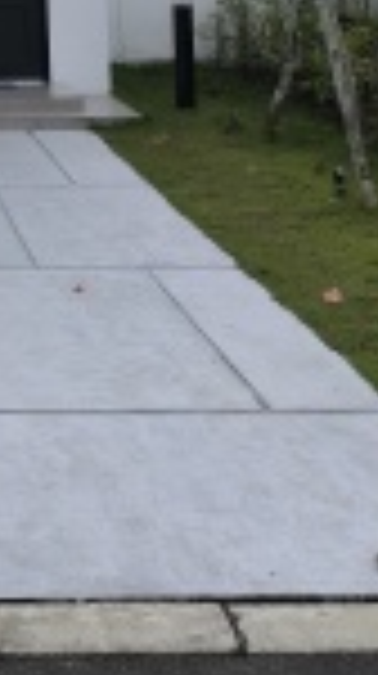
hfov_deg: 14.5
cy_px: -198
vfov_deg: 24.2
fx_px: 1377
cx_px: -209
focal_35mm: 77
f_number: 1.65
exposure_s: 1/873
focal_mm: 6.14
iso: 50
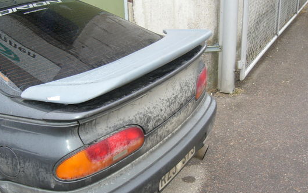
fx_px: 378
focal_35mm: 45
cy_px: 106
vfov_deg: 28.6
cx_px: 135
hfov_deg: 44.3
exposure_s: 1/160
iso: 100
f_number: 2.8
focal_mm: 5.8
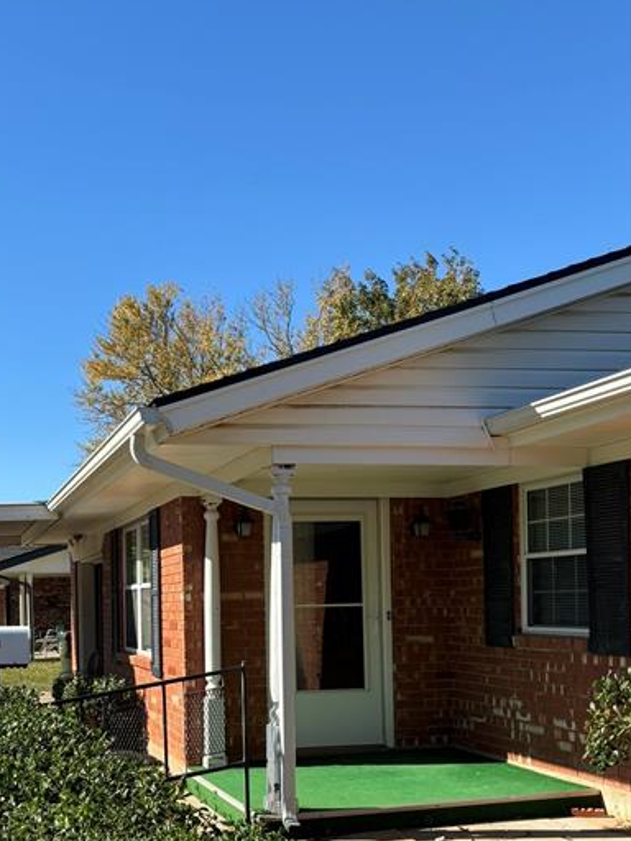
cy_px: 595
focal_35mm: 39
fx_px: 948
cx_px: 166
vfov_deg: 46.7
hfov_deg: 36.1
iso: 50
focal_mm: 5.96
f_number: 1.6
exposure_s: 1/2062
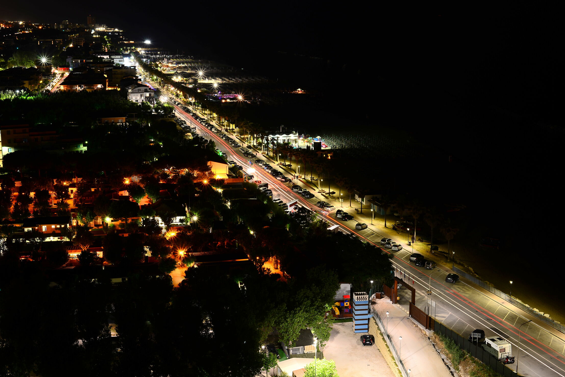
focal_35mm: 54
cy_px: 198
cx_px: 265
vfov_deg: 25.1
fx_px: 848
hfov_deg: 36.8
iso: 100
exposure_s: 30
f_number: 9
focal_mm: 50
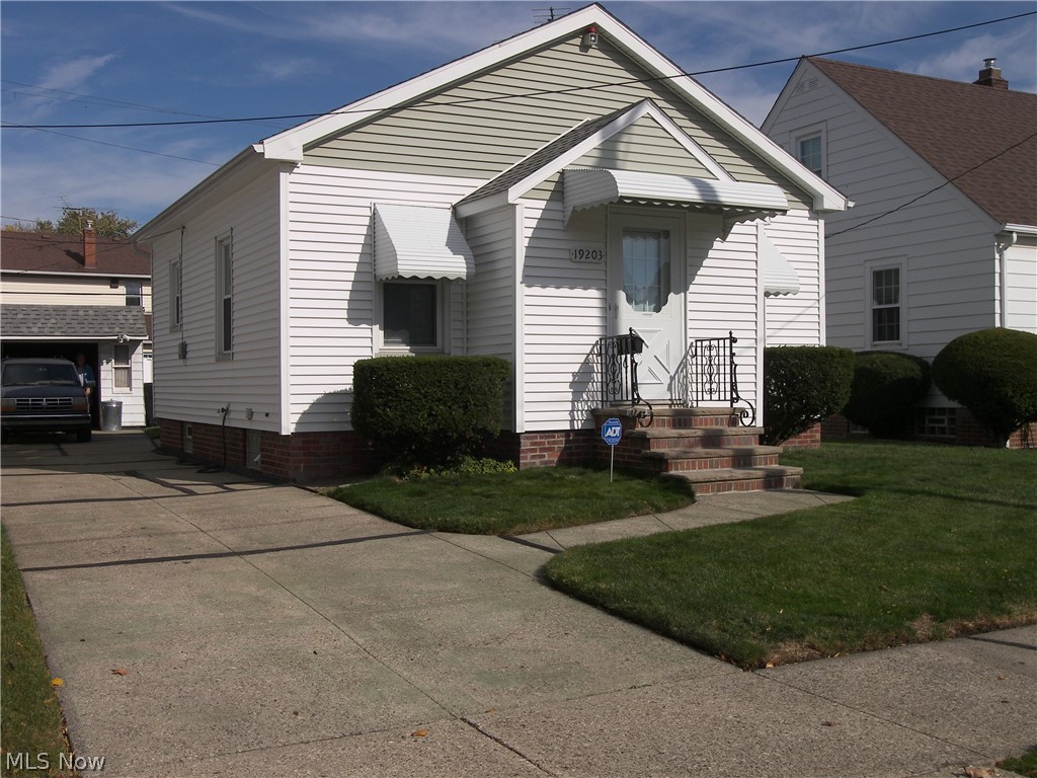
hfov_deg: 49.0
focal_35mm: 38
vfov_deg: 37.7
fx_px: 1138
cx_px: 518
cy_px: 389
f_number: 4
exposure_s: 1/1250
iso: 50
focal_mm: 8
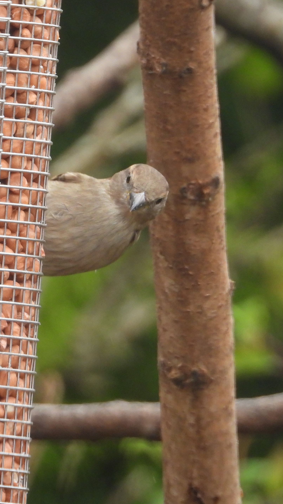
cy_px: 283
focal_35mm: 1761
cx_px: 47
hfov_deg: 0.7
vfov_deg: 1.2
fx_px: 23489
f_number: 5.6
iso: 400
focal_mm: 180
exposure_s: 1/200
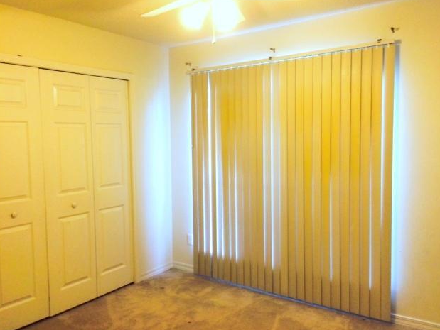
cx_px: 221
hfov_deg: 58.3
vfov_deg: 45.5
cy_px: 161
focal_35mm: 31
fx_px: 394
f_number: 2.2
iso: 64
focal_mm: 4.12
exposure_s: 1/30
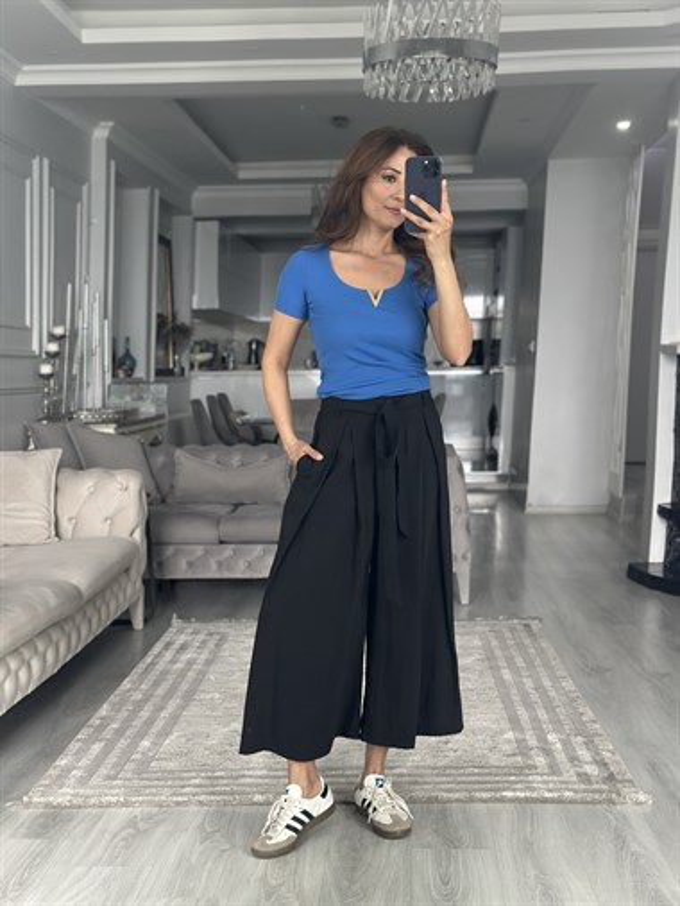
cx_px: 340
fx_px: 1256
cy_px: 453
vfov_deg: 39.6
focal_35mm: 48
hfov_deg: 30.3
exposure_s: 1/60
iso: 320
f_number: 1.78
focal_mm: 6.86
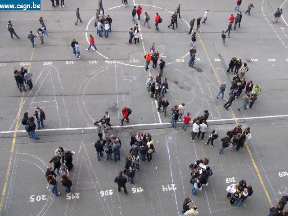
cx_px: 144
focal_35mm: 36
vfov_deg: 39.7
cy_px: 108
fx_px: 300
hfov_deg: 51.4
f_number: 4
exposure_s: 1/200
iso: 50
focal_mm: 6
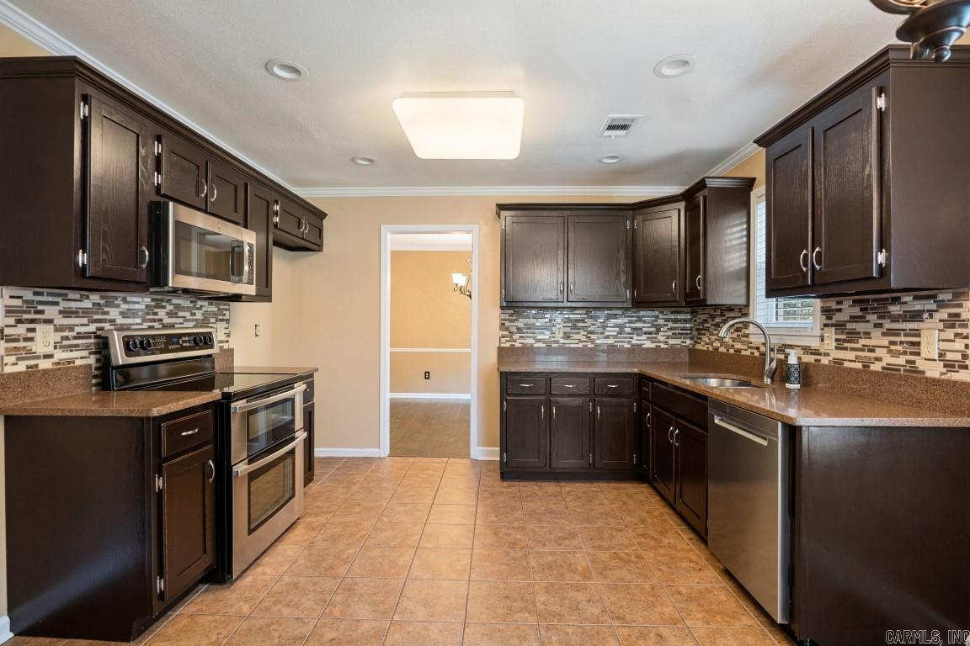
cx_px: 485
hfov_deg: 96.7
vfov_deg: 73.7
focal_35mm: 16
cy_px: 323
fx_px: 431
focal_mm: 16
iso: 800
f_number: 5.6
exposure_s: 1/13
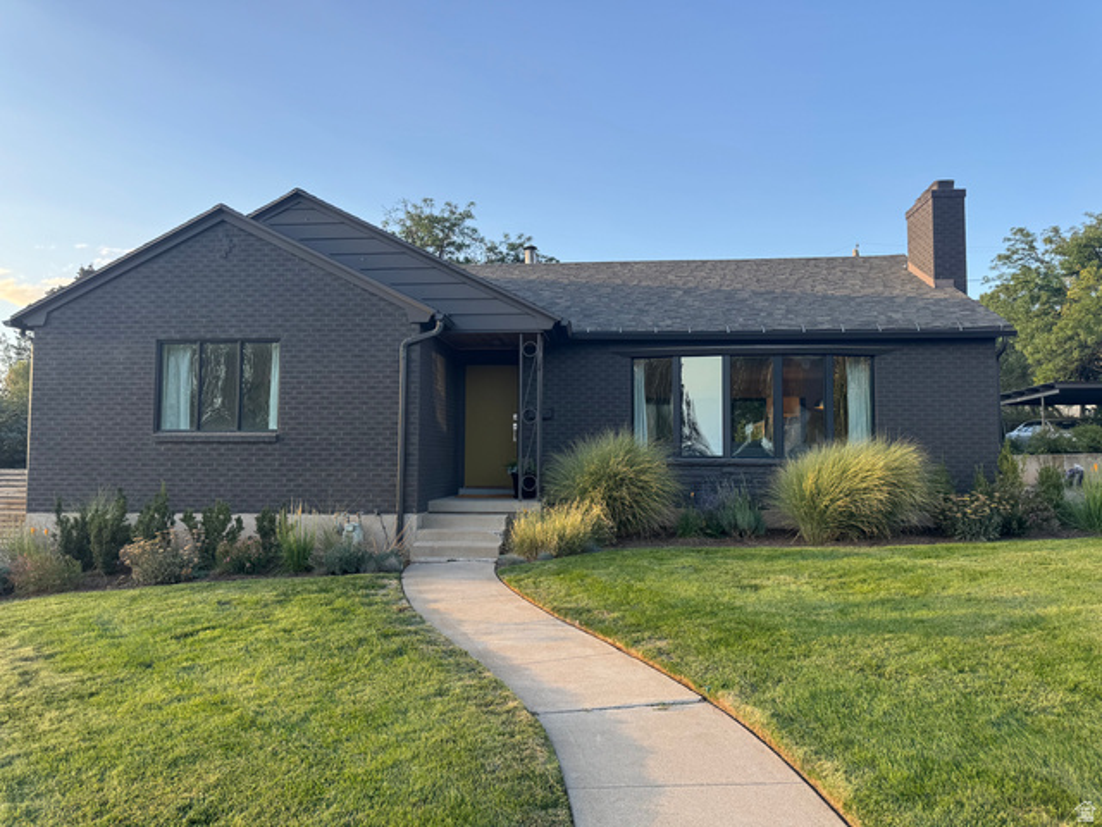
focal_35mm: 24
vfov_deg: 56.8
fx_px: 764
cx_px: 551
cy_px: 414
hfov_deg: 71.6
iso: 80
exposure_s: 1/715
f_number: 1.78
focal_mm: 6.76
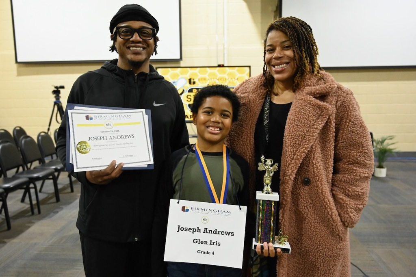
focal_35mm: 29
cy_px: 138
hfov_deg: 63.7
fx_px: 335
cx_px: 208
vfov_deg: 44.9
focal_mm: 29
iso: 12800
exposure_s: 1/640
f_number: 4
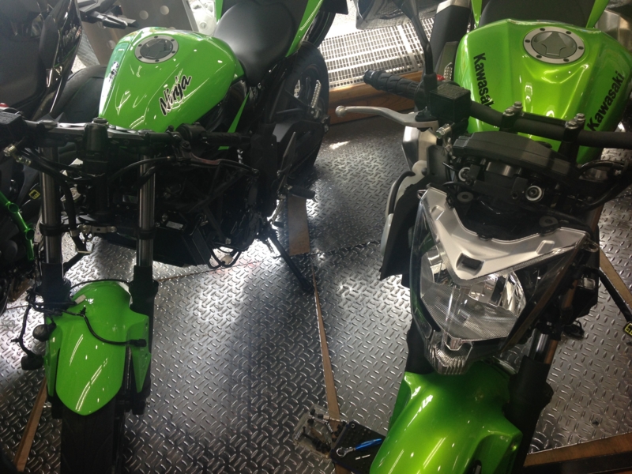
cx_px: 316
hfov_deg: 55.4
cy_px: 237
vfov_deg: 42.9
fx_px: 602
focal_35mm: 33
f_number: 2.4
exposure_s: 1/60
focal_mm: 4.12
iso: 50
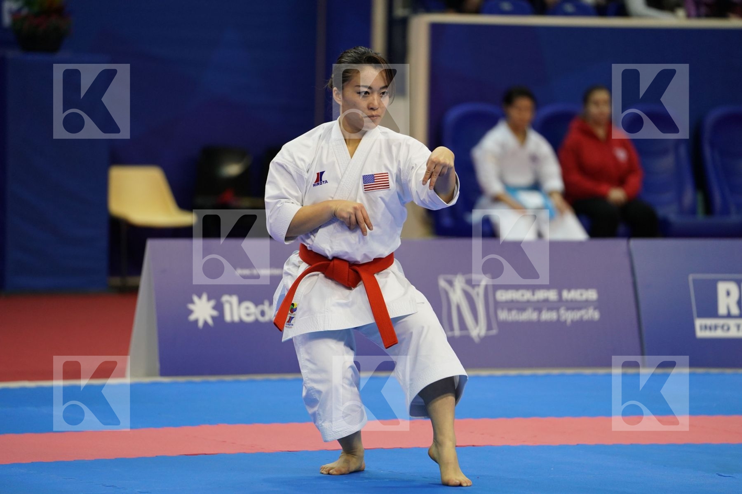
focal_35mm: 194
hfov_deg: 10.6
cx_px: 371
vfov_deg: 7.1
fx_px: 3998
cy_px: 247
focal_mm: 194
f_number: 2.8
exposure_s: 1/500
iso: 2000
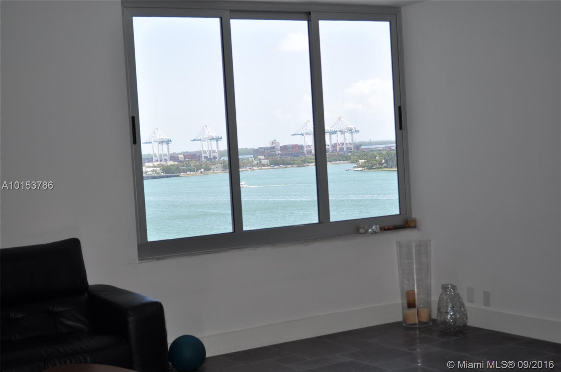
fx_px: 934
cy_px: 186
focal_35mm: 60
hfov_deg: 33.4
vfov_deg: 22.6
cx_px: 280
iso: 200
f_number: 6.3
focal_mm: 40
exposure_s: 1/200
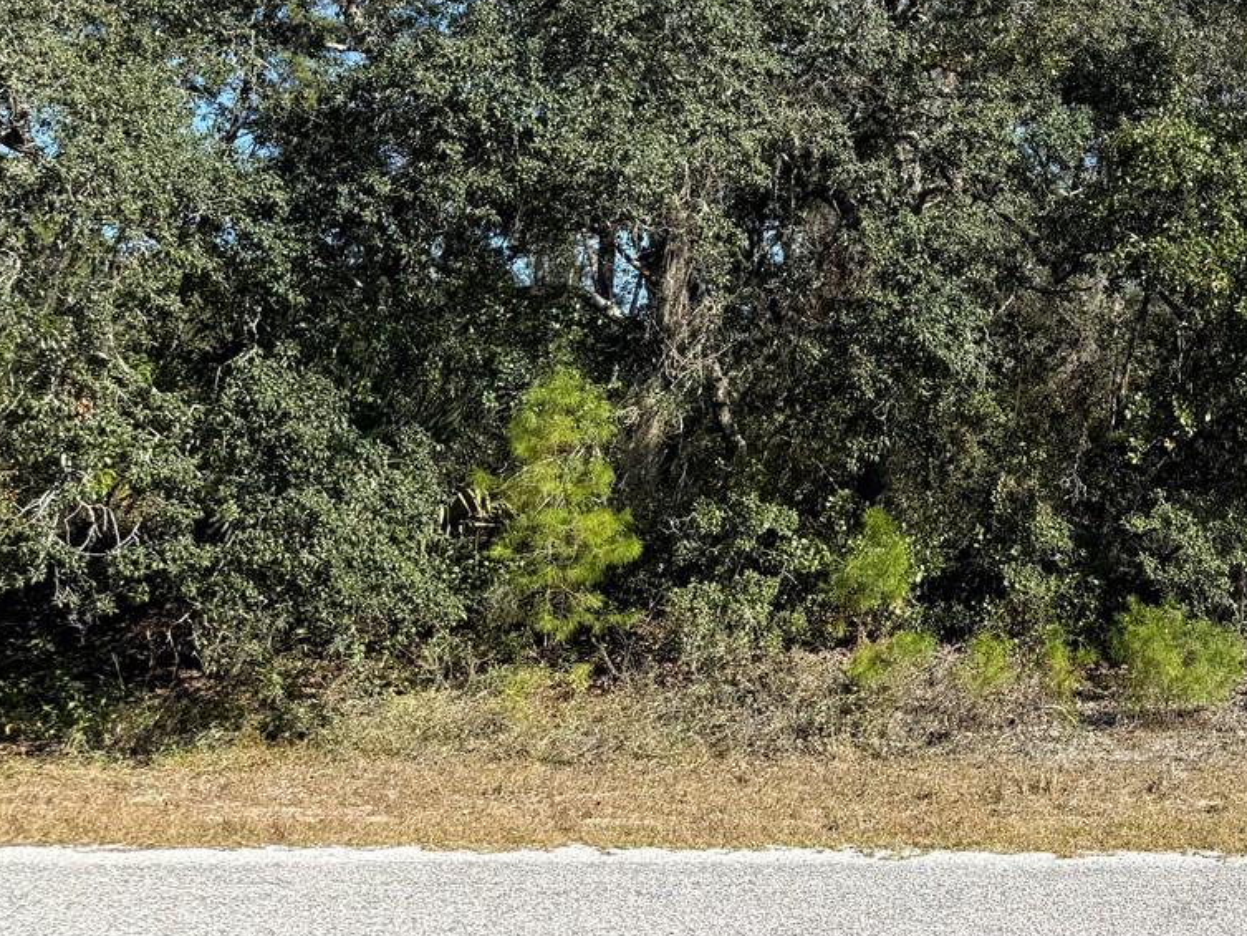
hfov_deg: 34.0
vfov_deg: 26.9
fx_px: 1838
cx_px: 1264
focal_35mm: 51
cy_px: -8
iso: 80
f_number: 1.78
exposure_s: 1/1901
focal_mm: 6.76
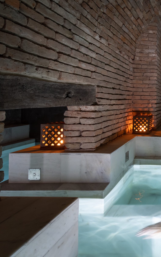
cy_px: 128
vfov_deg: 77.2
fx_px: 161
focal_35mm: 23
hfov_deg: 40.0
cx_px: 187
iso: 640
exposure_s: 1/3
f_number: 4
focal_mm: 10
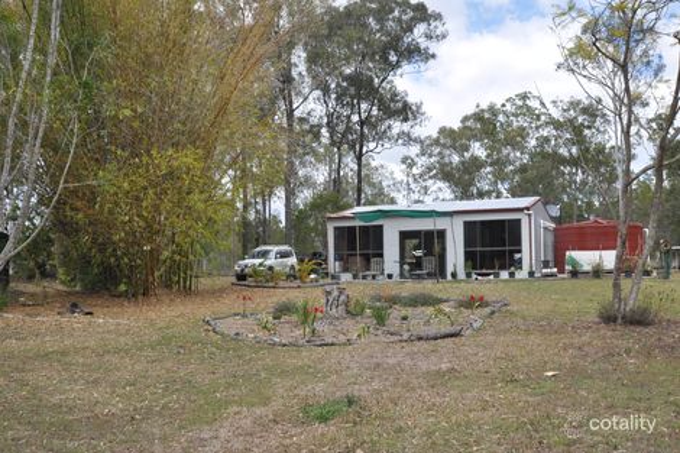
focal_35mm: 36
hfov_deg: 53.1
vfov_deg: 36.8
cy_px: 226
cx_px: 340
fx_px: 680
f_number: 10
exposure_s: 1/200
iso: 200
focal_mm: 24
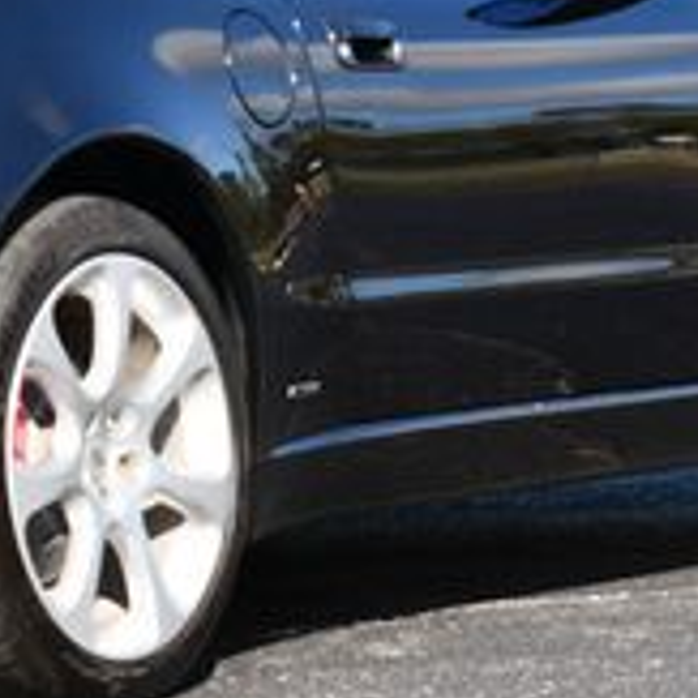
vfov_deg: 5.8
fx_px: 6867
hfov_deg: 5.8
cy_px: -86
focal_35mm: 301
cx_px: -86
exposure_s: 1/250
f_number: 8
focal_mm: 45
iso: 160
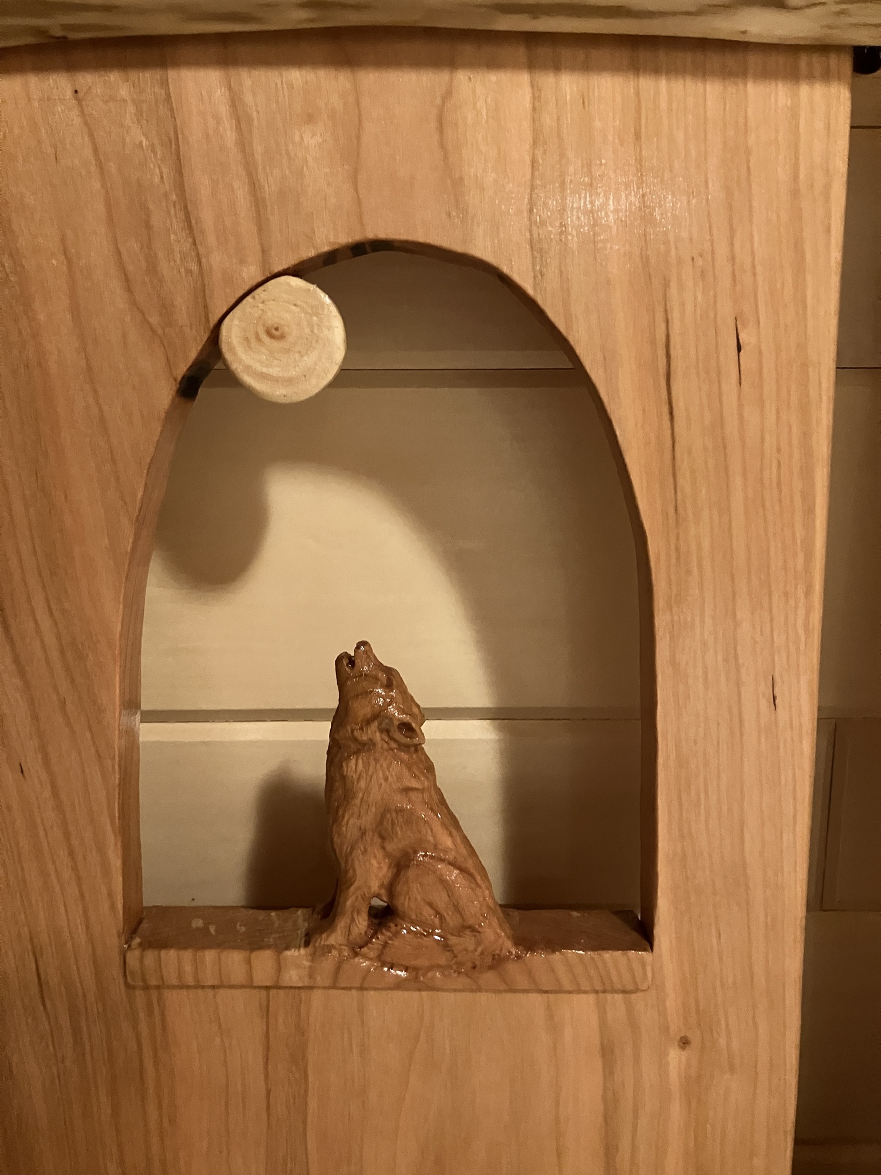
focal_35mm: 28
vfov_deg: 63.4
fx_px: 950
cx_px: 440
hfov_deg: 49.7
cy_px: 588
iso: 640
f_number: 1.8
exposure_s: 1/30
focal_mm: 3.99
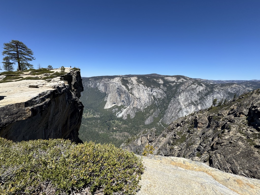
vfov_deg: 85.7
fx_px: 105
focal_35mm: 14
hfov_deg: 102.1
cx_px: 130
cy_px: 98
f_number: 2.2
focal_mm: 2.22
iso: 50
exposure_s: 1/2028
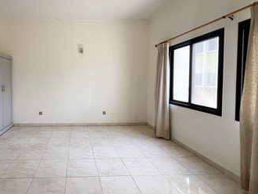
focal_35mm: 18
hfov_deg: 83.8
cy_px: 84
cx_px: 80
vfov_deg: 71.3
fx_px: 134
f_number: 1.8
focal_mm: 1.57
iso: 100
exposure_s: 1/99
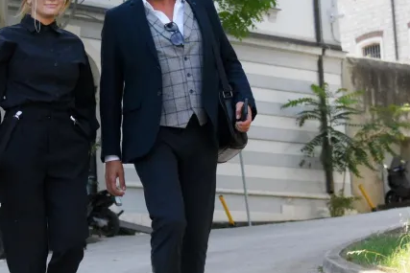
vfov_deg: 15.4
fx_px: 1014
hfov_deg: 22.6
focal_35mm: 89
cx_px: 92
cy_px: 140
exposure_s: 1/5000
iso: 3200
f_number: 4.5
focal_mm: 50
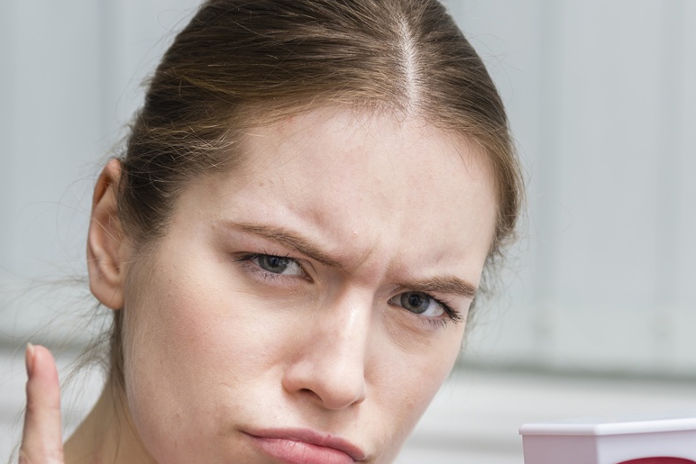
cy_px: 467
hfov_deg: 12.6
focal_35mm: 163
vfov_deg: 8.4
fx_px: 3152
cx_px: 513
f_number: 3.5
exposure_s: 1/160
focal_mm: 70
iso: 80
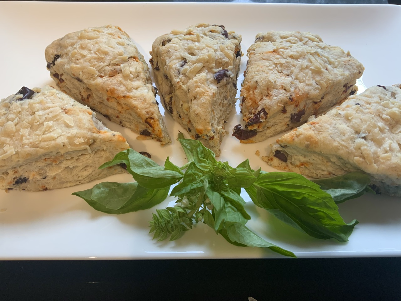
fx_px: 336
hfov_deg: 61.7
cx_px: 200
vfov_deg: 48.2
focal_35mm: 29
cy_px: 150
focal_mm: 3
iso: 25
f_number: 1.8
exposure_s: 1/120
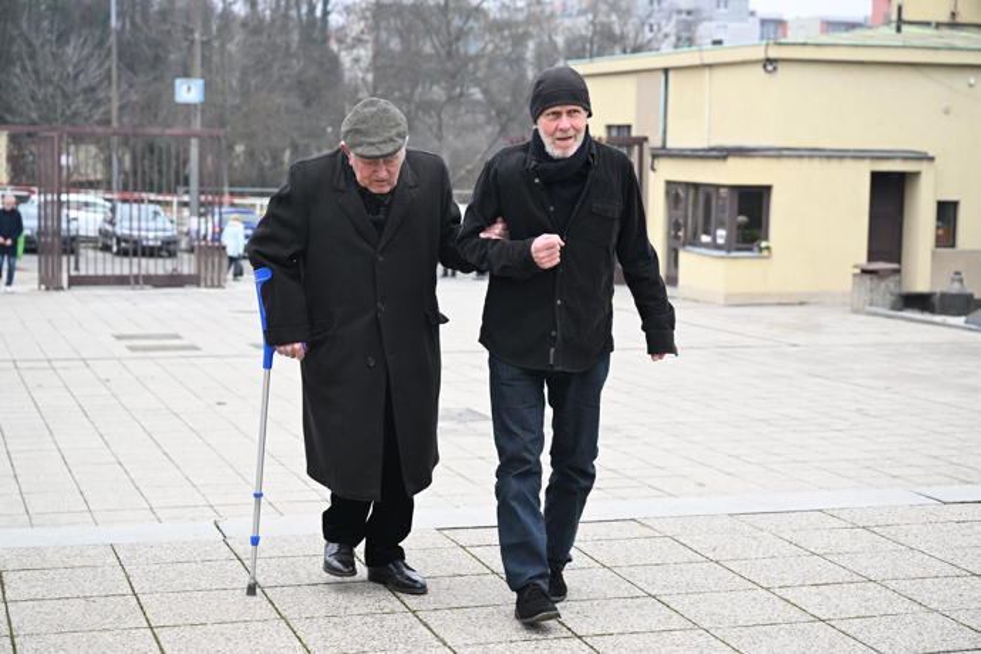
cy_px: 327
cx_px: 490
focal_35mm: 65
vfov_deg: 20.9
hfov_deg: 31.0
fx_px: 1771
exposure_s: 1/800
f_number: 4.5
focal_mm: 65
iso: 1600
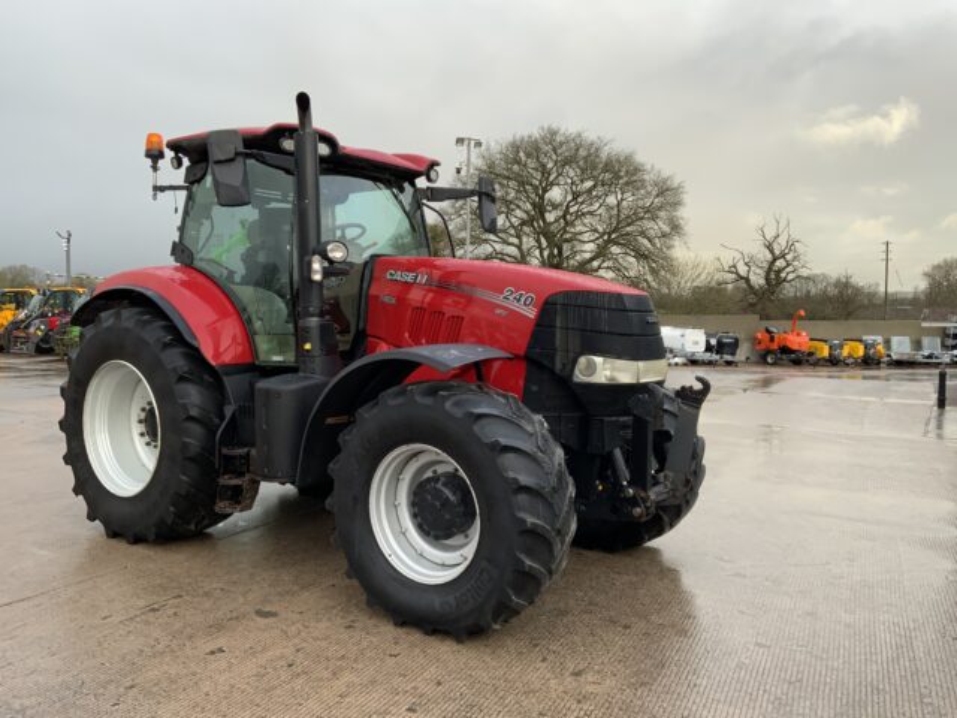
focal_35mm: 29
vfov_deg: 48.2
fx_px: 802
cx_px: 478
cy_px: 359
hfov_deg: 61.7
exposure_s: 1/201
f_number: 1.8
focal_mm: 3
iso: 16
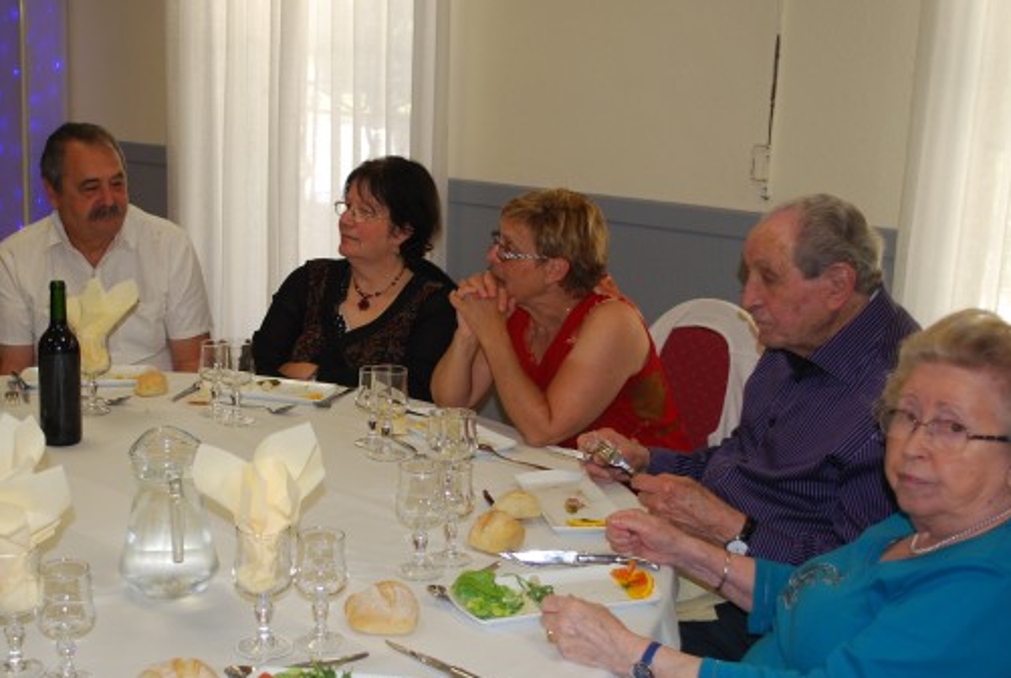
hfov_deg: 42.3
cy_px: 348
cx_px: 369
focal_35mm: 46
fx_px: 1294
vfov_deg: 29.4
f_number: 4.2
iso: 200
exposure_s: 1/60
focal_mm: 24
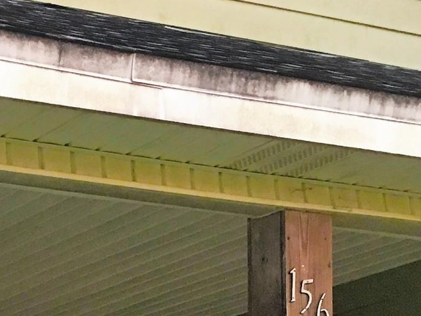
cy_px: 524
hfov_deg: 15.1
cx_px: -93
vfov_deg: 11.1
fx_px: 1533
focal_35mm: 126
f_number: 2.2
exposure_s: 1/15
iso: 80
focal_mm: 4.15
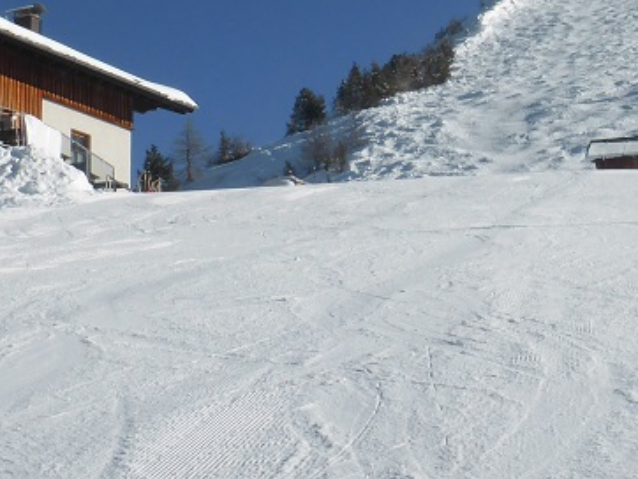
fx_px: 1826
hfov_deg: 19.6
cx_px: 534
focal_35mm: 99
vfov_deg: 14.8
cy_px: 74
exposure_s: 1/1600
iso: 100
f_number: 5
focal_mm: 6.1
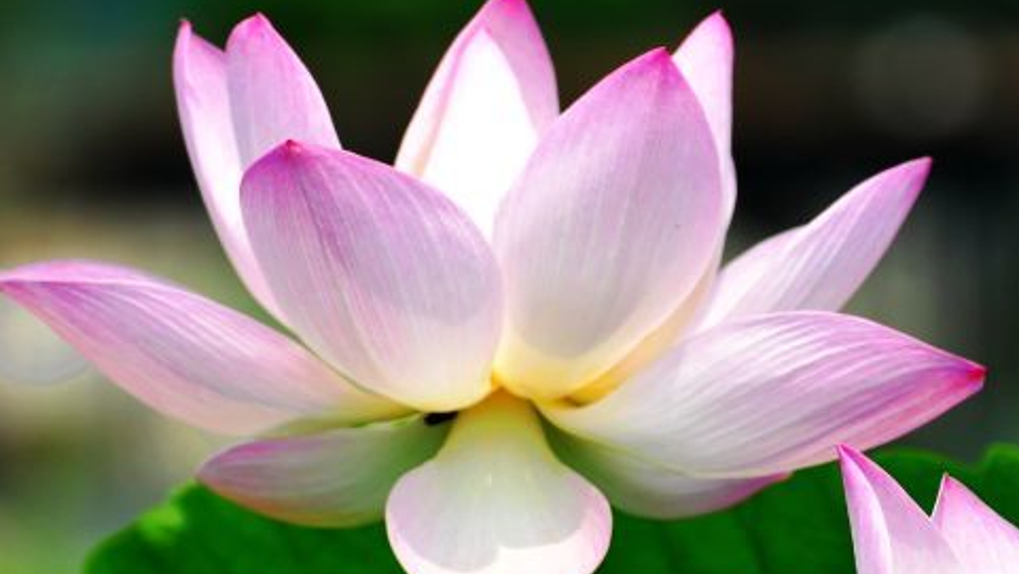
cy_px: 504
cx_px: 763
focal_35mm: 601
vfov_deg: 2.0
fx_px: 16245
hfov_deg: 3.6
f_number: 6.3
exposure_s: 1/640
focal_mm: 180
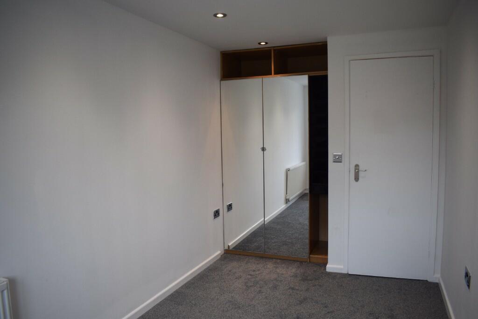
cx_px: 239
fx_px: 359
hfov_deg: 67.4
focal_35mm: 27
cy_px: 160
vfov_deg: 47.9
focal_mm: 18
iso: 400
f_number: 4.5
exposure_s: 1/80
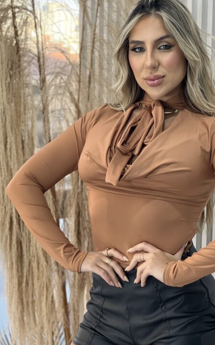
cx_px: 141
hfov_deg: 12.2
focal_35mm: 107
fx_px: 1003
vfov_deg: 19.4
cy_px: 195
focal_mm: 9
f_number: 2.8
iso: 160
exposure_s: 1/120
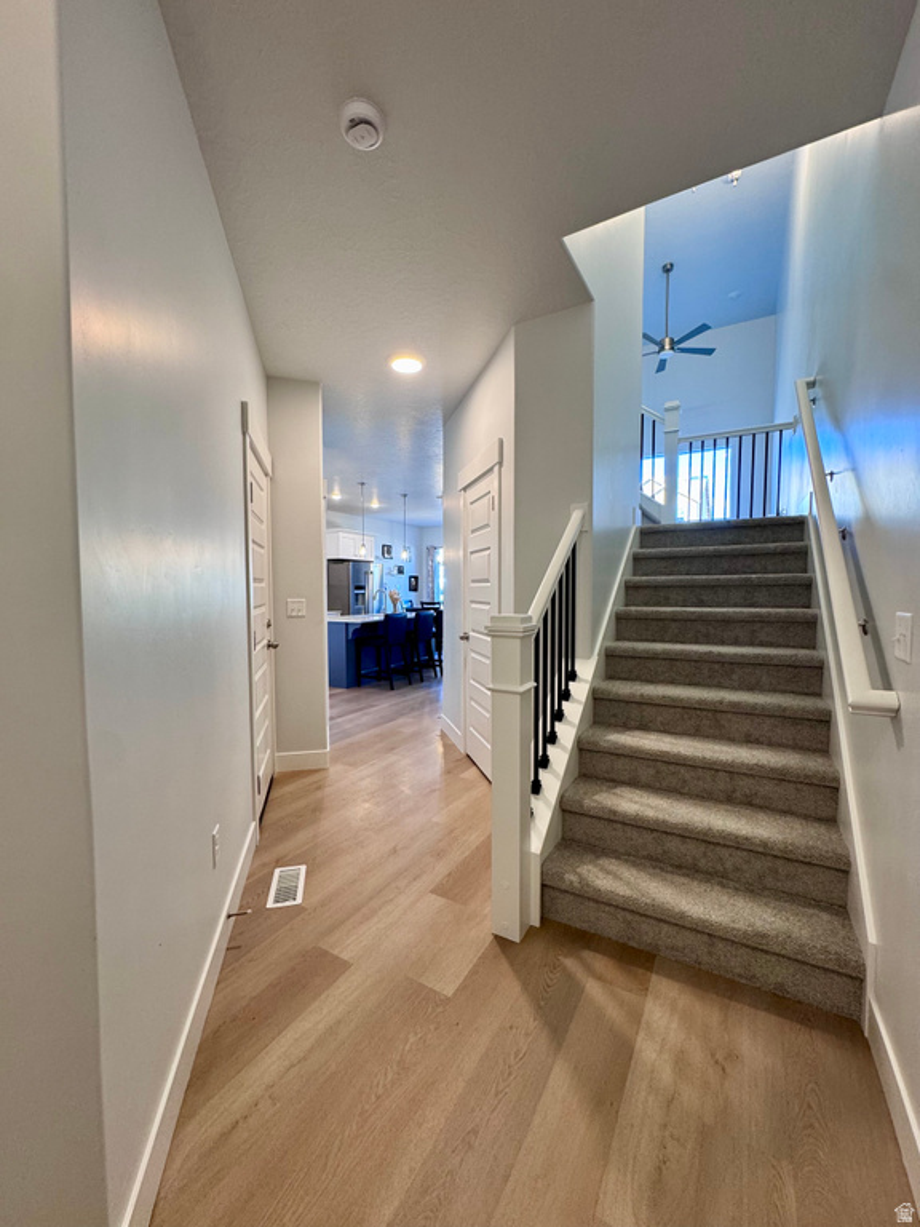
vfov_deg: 102.1
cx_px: 460
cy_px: 614
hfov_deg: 85.7
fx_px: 496
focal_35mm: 14
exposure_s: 1/120
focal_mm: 2.22
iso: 160
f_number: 2.2
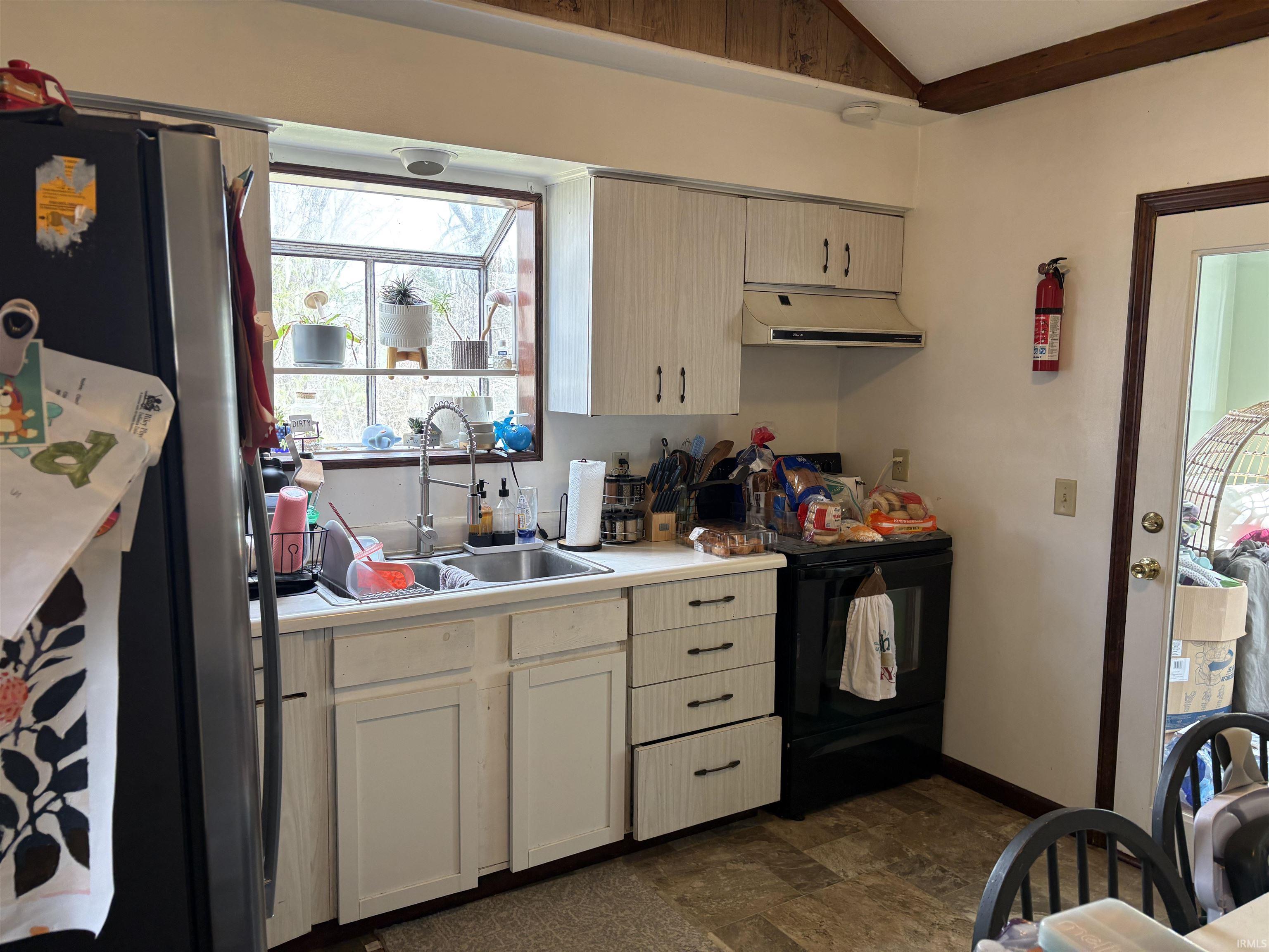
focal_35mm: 26
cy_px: 476
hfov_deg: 67.3
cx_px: 634
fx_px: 953
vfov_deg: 53.1
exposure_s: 1/60
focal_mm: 5.96
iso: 80
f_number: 1.6
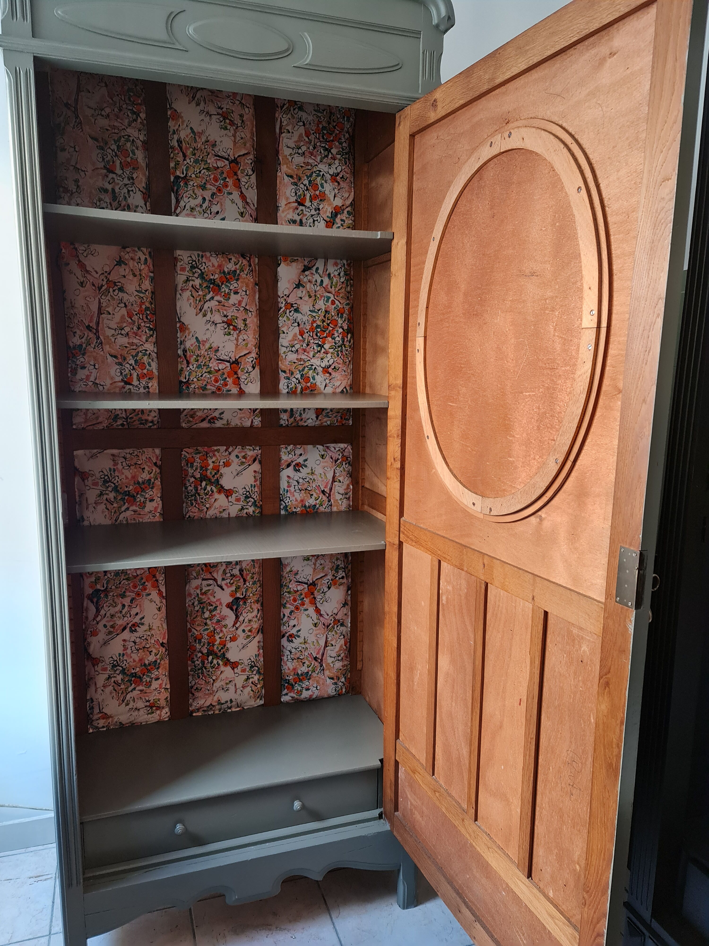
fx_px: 683
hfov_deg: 54.9
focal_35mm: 25
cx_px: 354
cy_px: 473
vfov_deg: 69.4
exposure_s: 1/50
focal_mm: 7
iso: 250
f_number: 1.8
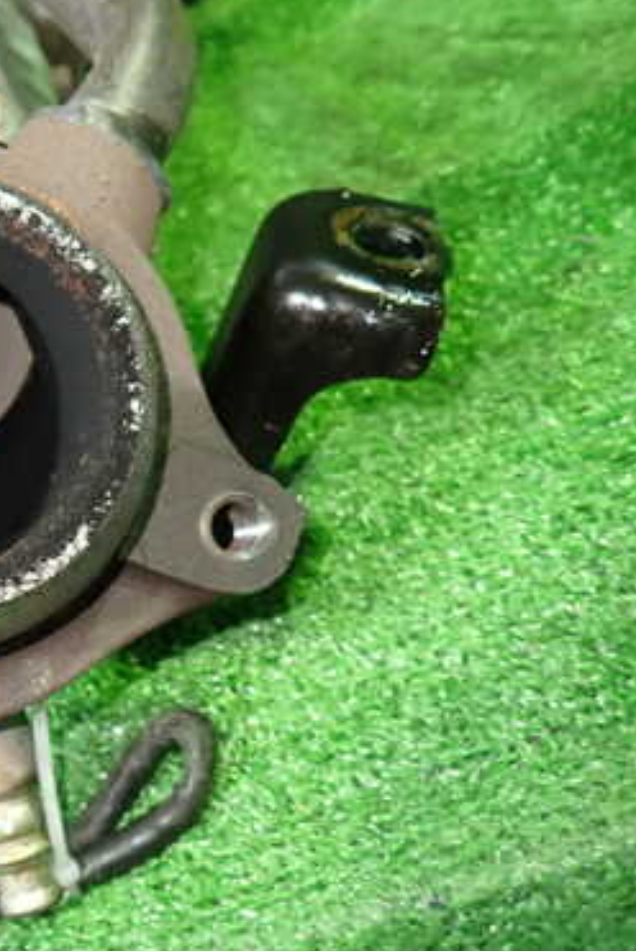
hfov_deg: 29.2
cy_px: 456
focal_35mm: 42
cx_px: -44
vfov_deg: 46.4
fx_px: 1111
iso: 500
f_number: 2
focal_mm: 4.5
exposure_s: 1/30
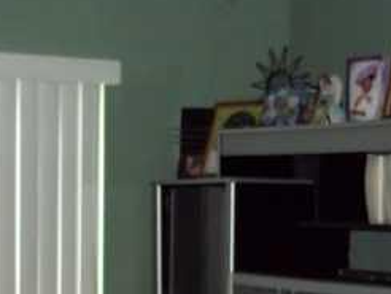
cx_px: 218
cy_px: 338
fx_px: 1323
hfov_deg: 16.8
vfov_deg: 12.4
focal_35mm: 117
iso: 320
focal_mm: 6.5
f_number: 3.1
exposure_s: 1/30
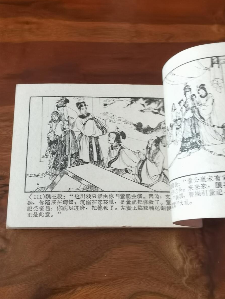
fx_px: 355
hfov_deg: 34.7
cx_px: 158
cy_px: 137
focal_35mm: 41
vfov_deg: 45.7
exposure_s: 1/33.3
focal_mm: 2.26
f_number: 2.2
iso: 250
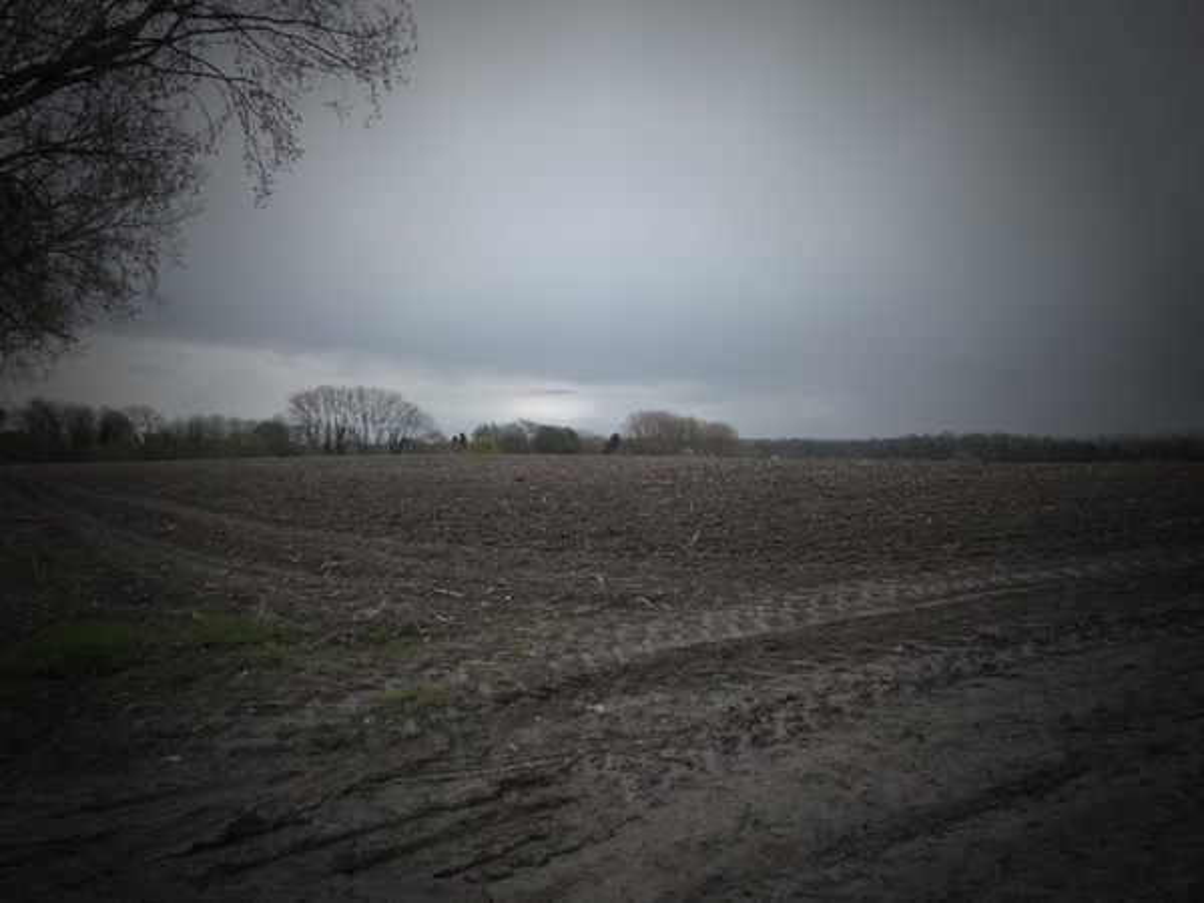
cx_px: 602
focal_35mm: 24
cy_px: 452
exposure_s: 1/500
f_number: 4
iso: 160
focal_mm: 4.3
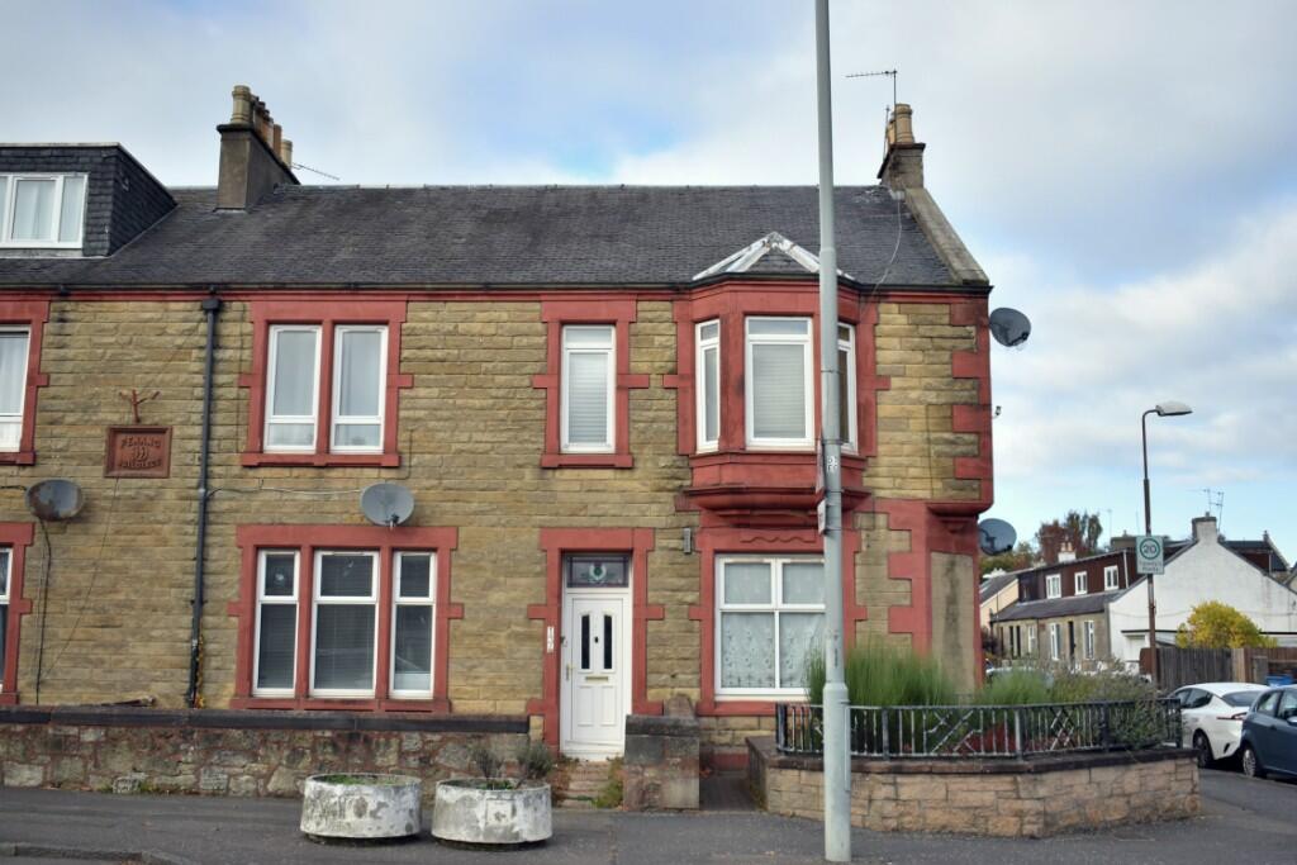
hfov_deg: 53.1
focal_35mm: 36
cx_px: 648
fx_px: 1297
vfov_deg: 36.9
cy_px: 432
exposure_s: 1/320
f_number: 4.5
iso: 100
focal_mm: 24
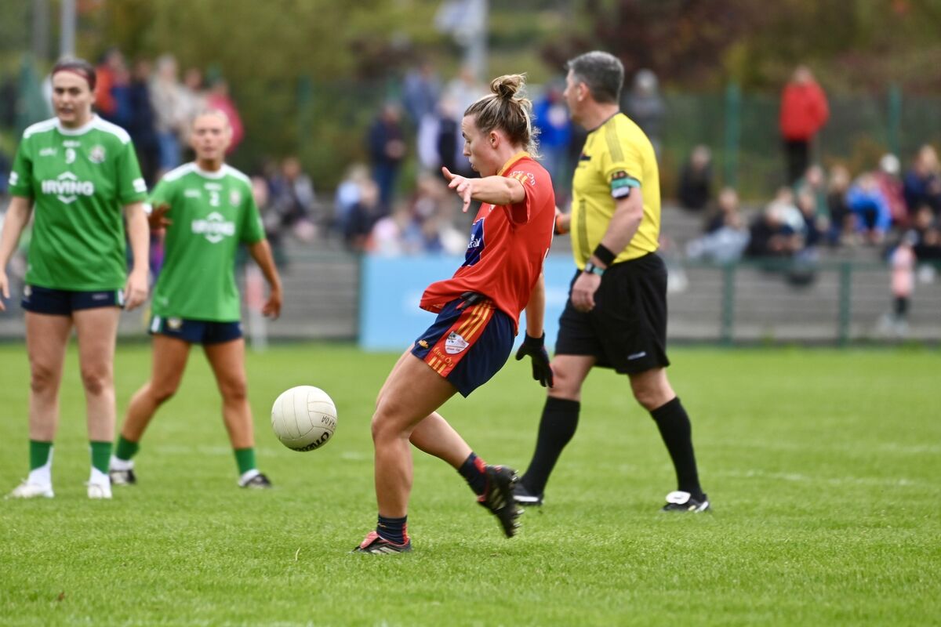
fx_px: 10716
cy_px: 314
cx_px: 470
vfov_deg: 3.4
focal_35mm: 410
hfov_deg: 5.0
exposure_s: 1/640
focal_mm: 410
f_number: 5.6
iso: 1600
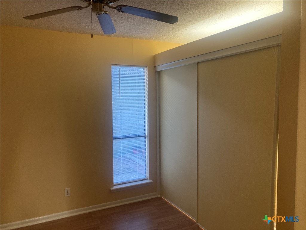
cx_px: 153
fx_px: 248
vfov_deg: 49.7
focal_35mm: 28
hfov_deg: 63.4
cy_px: 115
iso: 250
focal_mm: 3.99
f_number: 1.8
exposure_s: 1/60
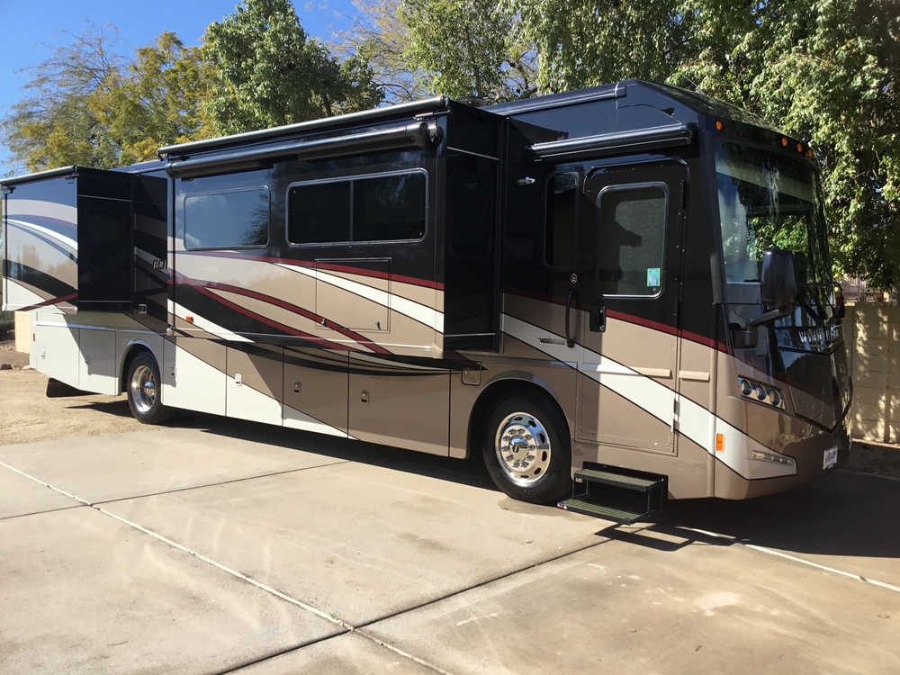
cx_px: 450
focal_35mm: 31
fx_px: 806
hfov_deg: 58.4
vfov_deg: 45.4
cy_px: 338
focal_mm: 3.3
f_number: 2.4
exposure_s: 1/858
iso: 25
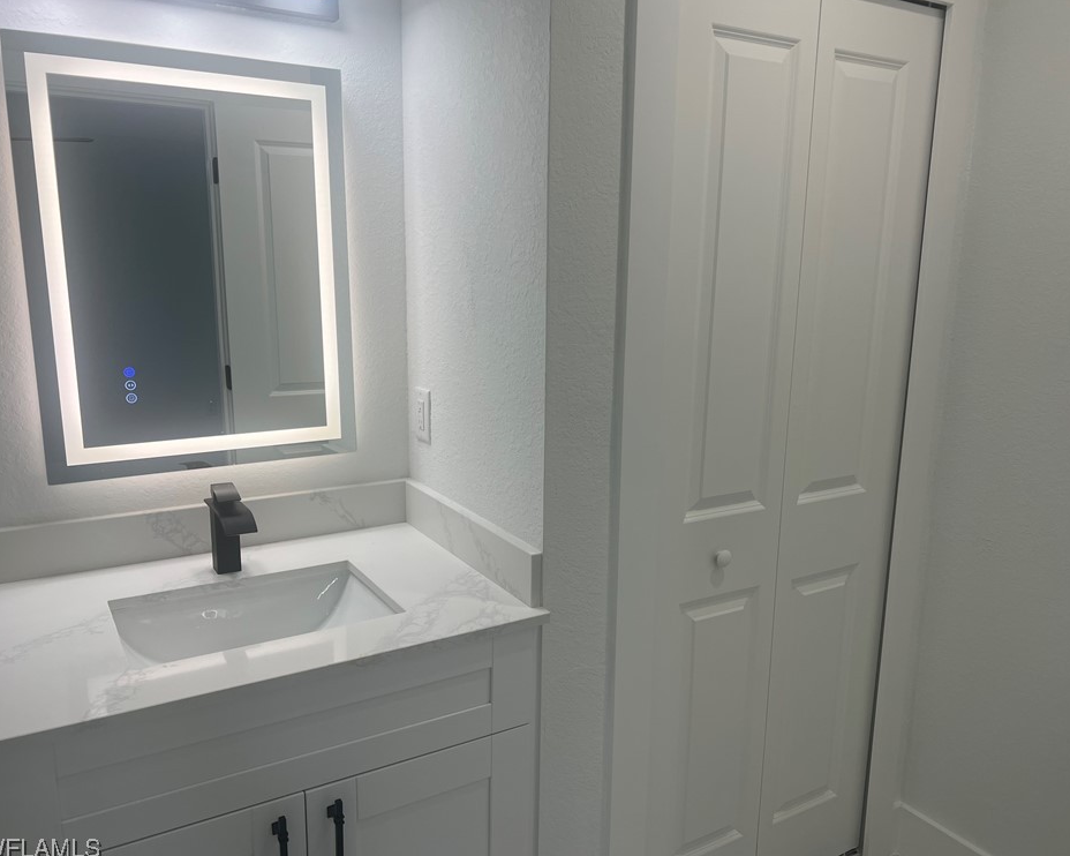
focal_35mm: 28
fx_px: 887
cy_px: 431
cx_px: 550
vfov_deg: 51.5
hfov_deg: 62.2
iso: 32
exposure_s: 1/142
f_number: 1.5
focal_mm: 5.7
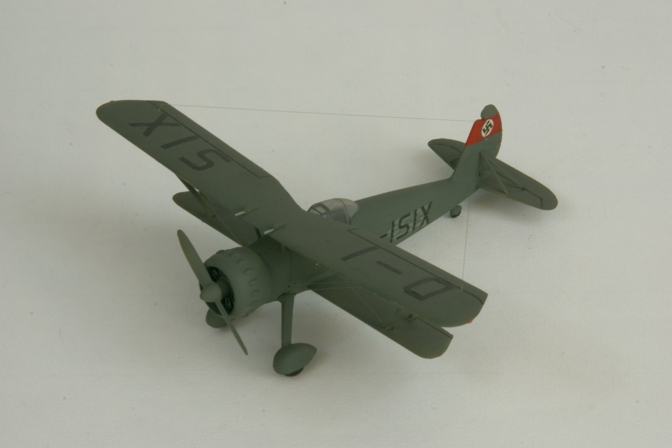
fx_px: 3360
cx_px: 336
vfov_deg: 7.6
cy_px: 224
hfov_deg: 11.4
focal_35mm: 180
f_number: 36
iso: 80
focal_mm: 120
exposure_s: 1
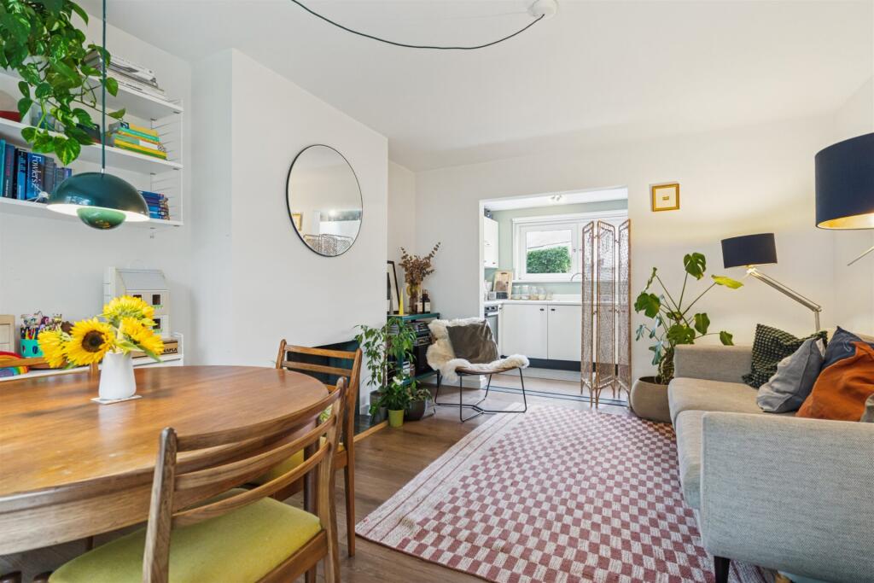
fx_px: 401
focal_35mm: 16
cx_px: 437
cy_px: 292
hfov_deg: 95.0
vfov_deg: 72.1
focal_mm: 11
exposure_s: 1/25
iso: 640
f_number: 4
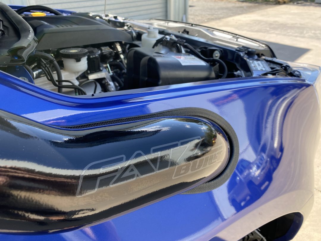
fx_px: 241
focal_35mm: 26
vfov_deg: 53.1
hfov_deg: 67.3
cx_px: 160
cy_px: 120
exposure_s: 1/287
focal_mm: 4.25
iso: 32
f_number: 1.8
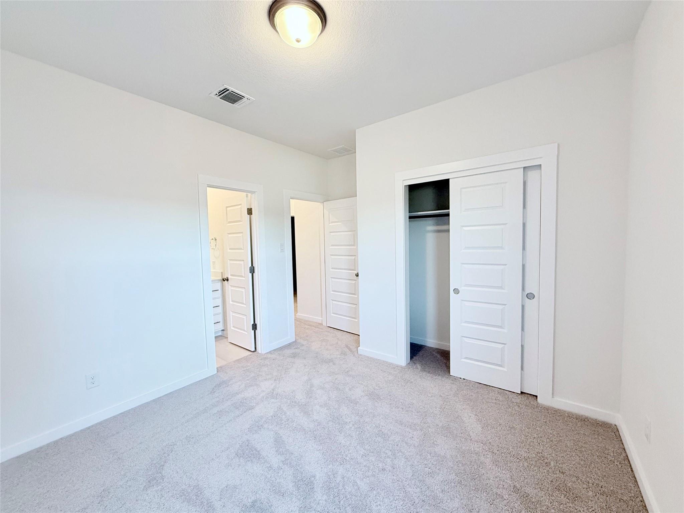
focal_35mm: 14
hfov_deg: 102.1
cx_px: 342
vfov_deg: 85.7
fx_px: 277
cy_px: 256
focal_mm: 2.22
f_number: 2.2
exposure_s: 1/120
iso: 250
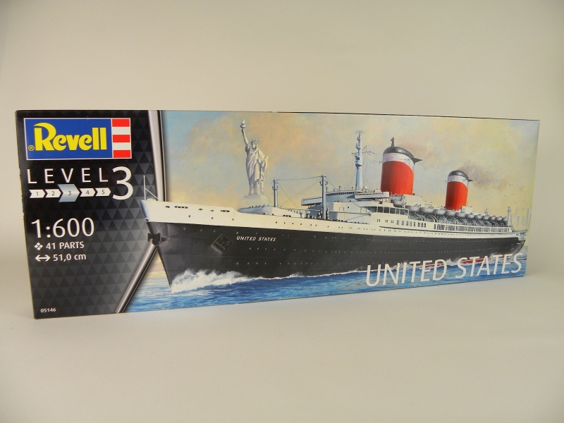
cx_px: 282
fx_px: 472
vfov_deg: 48.2
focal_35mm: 29
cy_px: 212
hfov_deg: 61.7
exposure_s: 1/76.6
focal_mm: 5.2
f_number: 2.8
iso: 102
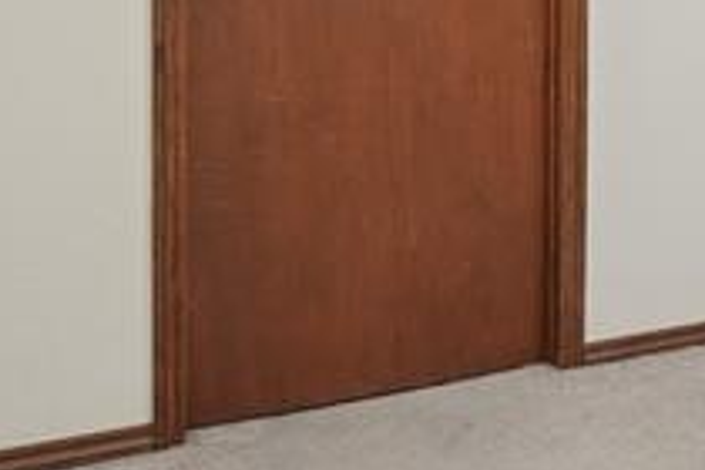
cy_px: -151
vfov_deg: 15.6
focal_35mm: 83
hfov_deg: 21.3
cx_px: 1007
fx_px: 1625
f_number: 8
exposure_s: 1/3.33
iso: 400
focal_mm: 17
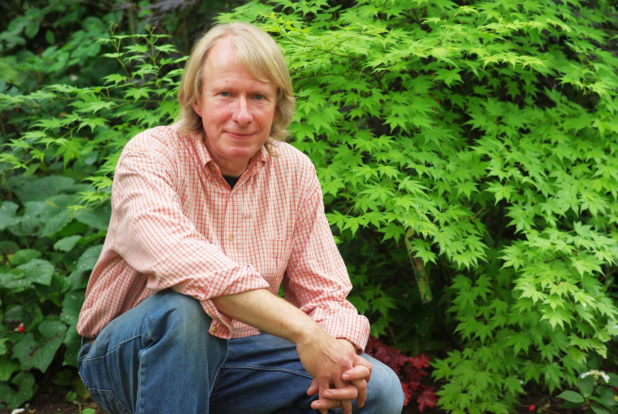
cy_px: 207
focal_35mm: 105
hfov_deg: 19.4
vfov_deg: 13.1
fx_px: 1805
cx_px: 309
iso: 200
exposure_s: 1/125
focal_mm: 70
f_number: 4
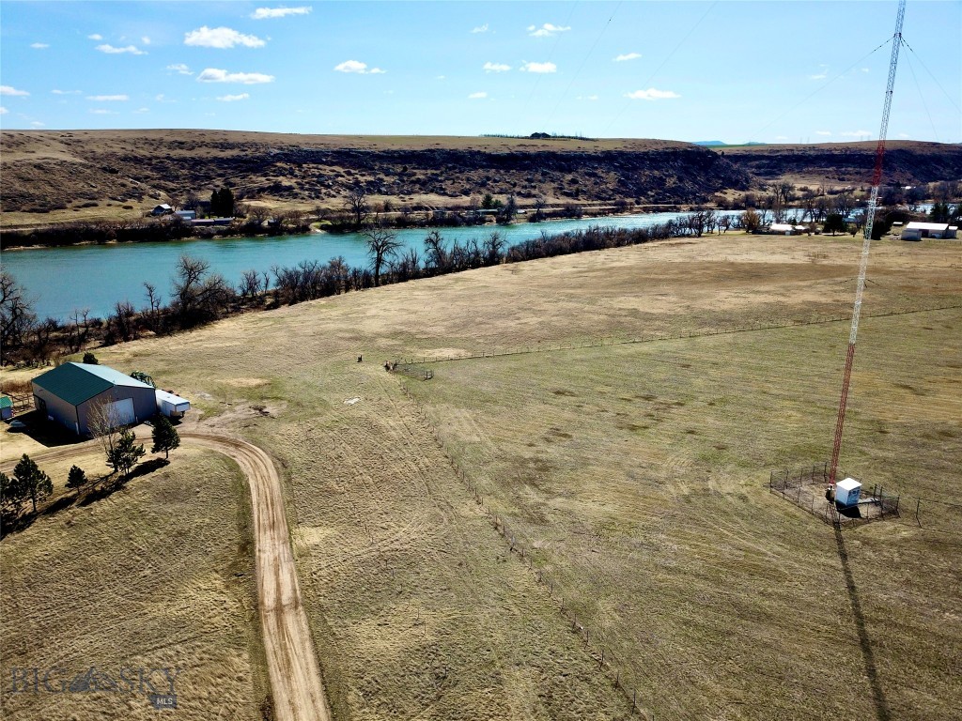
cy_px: 360
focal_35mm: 26
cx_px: 481
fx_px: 723
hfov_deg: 67.3
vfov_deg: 53.1
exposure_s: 1/1600
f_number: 2.2
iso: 100
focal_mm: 4.73
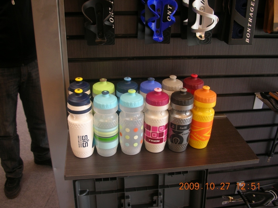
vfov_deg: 40.7
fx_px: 281
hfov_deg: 52.6
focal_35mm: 35
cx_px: 139
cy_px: 104
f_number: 3
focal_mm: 5.8
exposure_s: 1/7.5
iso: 50
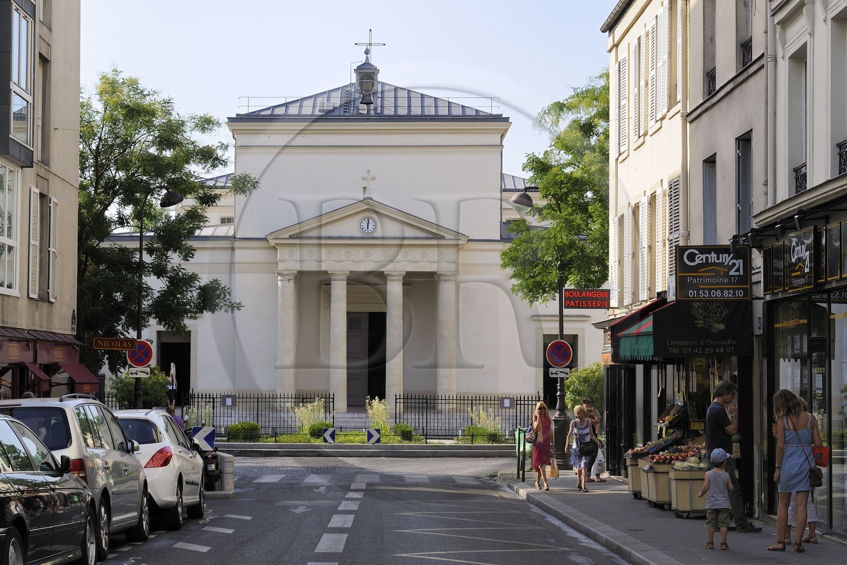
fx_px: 1646
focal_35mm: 70
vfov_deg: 19.4
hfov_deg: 28.8
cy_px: 282
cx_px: 424
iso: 200
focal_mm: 70
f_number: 10
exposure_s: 1/160
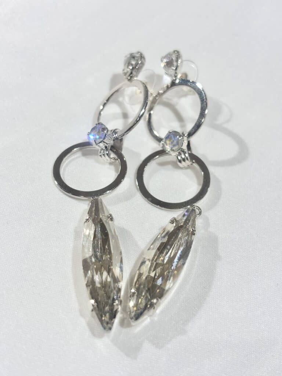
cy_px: 188
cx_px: 141
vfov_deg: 36.8
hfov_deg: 28.0
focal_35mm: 52
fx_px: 565
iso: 32
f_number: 1.6
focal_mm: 5.96
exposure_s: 1/252
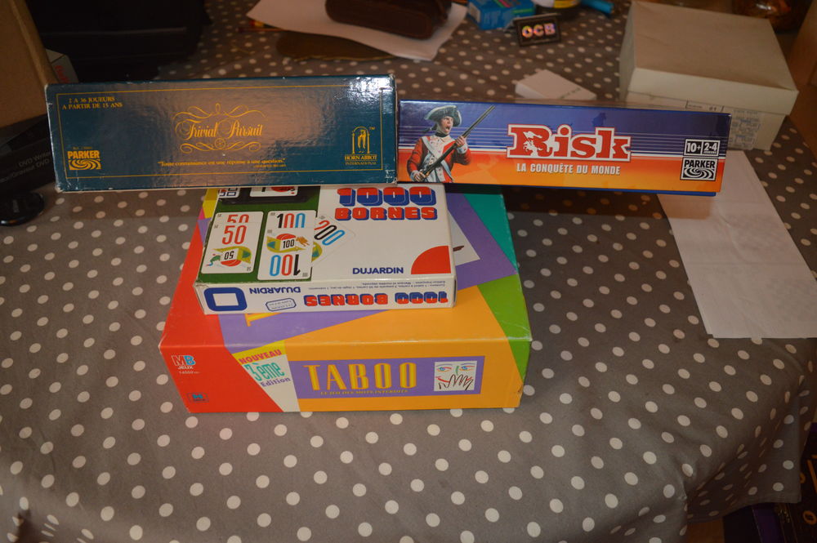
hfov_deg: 67.4
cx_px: 408
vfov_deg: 47.9
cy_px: 272
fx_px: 612
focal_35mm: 27
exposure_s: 1/30
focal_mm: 18
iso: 1000
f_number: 3.5
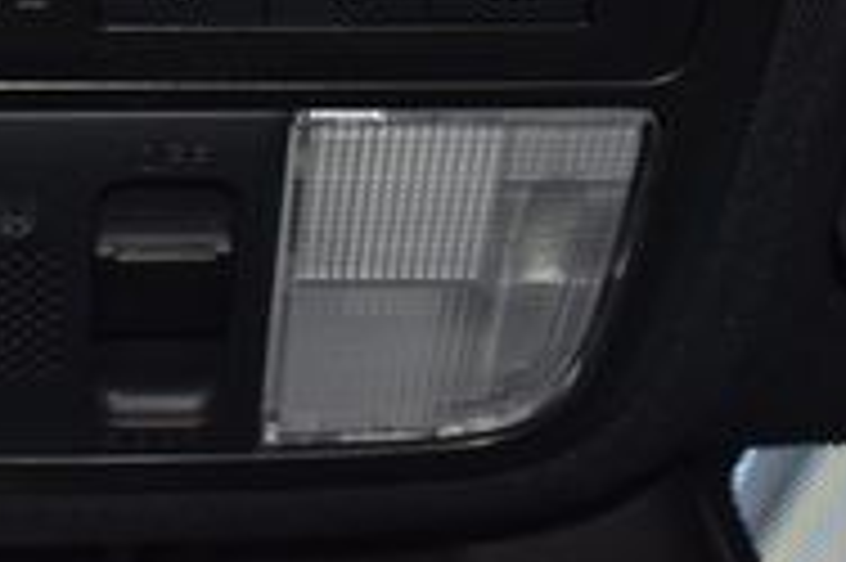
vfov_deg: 14.2
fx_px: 2160
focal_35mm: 92
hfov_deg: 21.6
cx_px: 72
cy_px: -164
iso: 180
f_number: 4
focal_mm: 18
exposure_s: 1/200
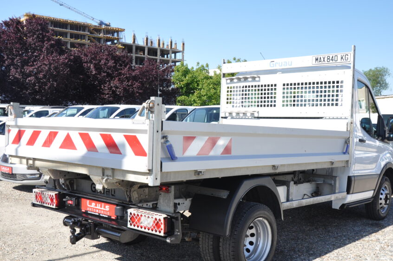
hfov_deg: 48.4
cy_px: 144
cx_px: 215
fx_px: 436
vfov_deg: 33.3
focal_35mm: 40
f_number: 8
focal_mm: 22
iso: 400
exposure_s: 1/250
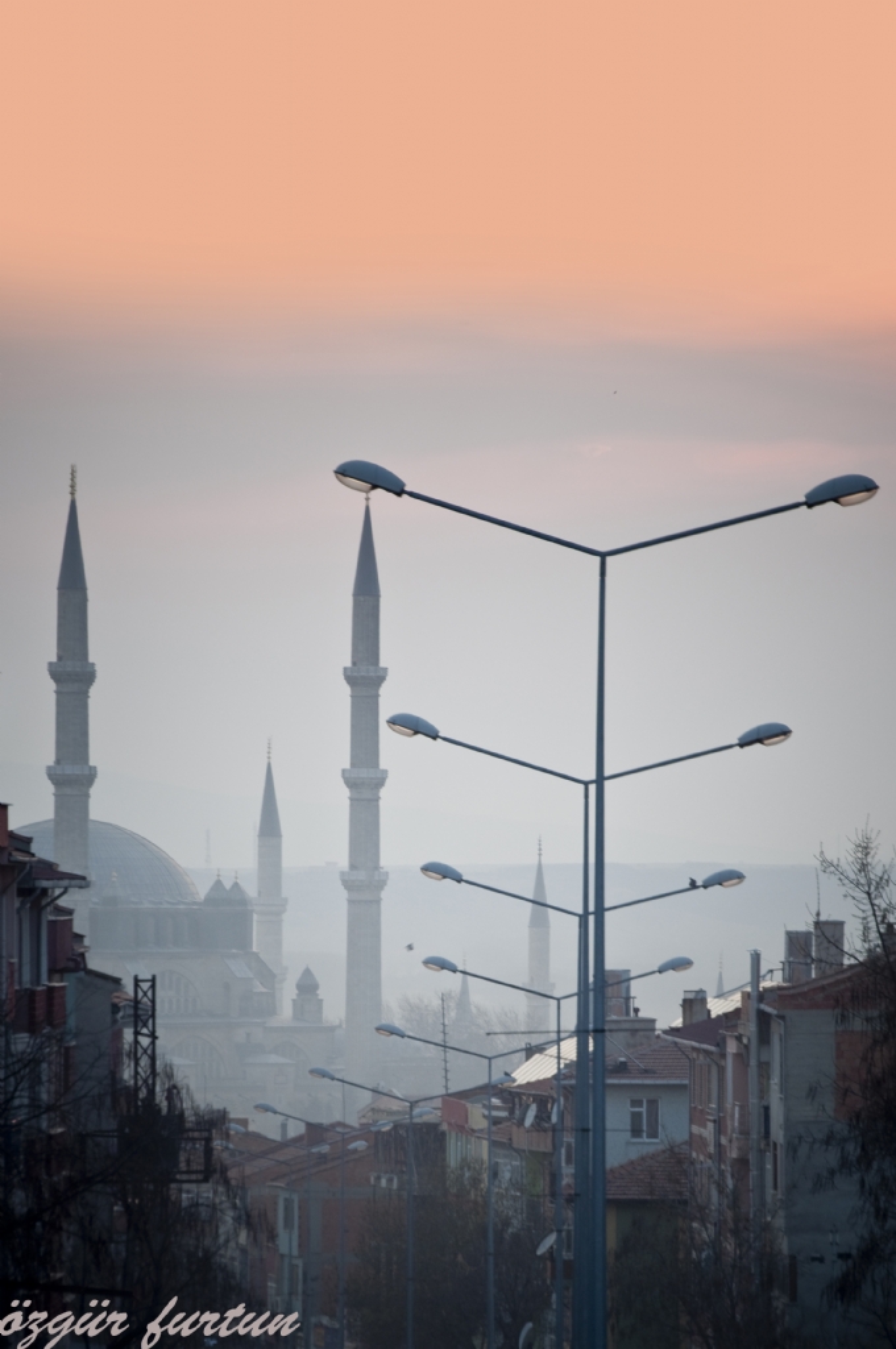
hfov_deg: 4.6
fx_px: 11230
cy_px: 674
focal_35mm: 300
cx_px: 448
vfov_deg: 6.9
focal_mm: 200
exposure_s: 1/50
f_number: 8
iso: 200
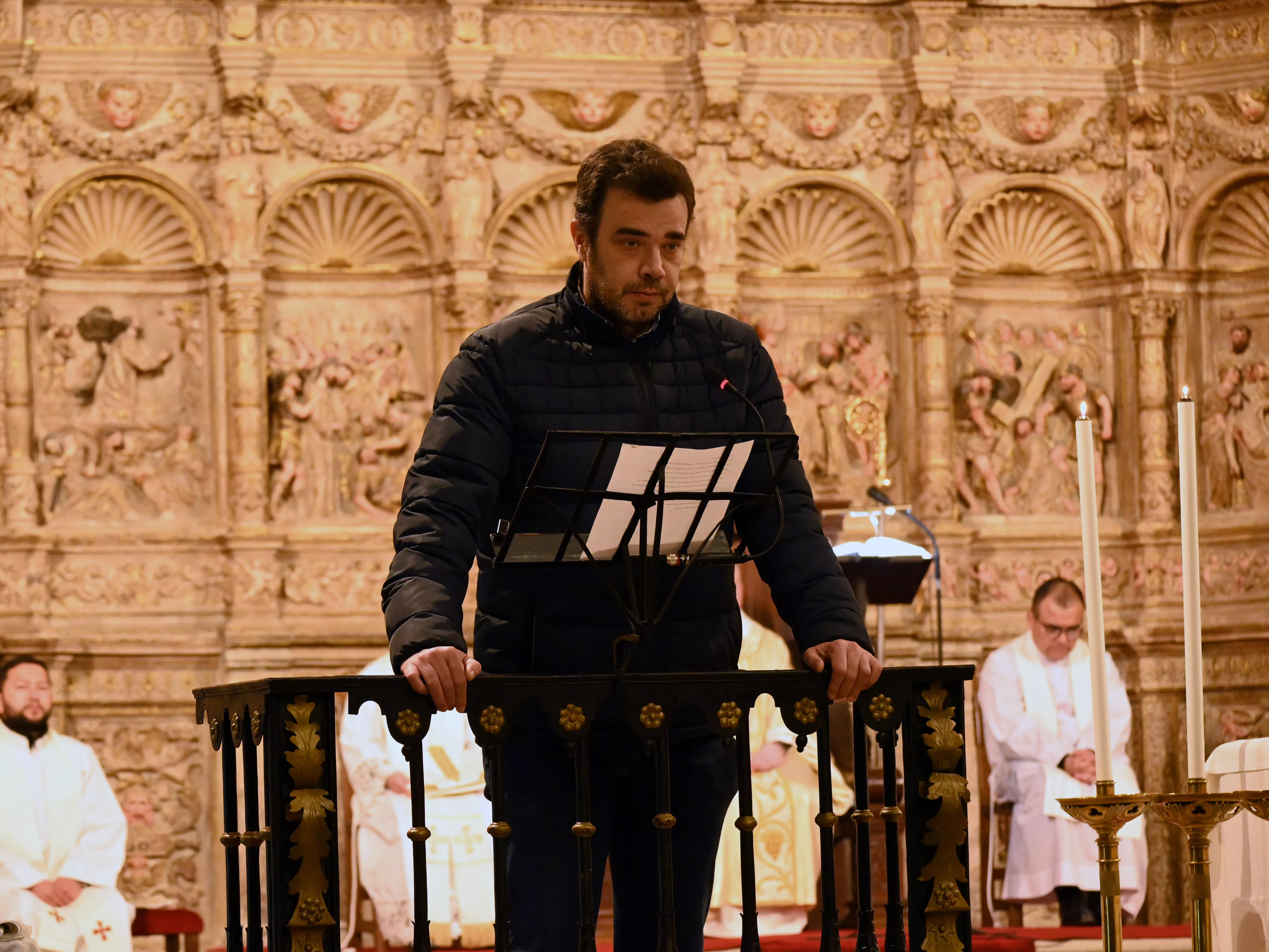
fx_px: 5446
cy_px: 477
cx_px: 576
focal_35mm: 149
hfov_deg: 13.3
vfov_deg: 10.0
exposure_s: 1/40
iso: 3200
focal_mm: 91
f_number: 5
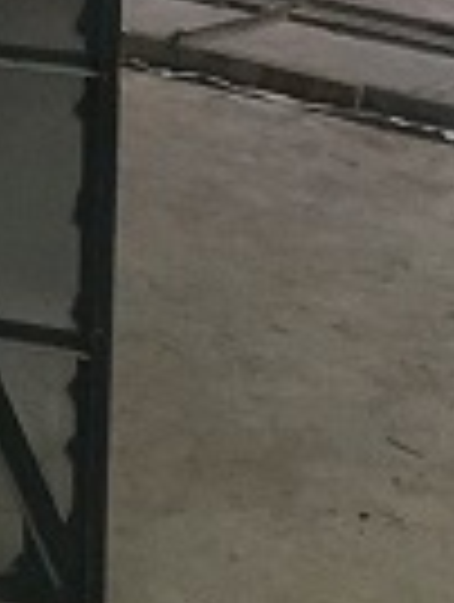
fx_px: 2807
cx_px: -1110
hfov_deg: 7.6
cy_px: -158
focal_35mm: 161
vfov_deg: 11.9
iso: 400
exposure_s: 1/20
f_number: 1.6
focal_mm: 3.95
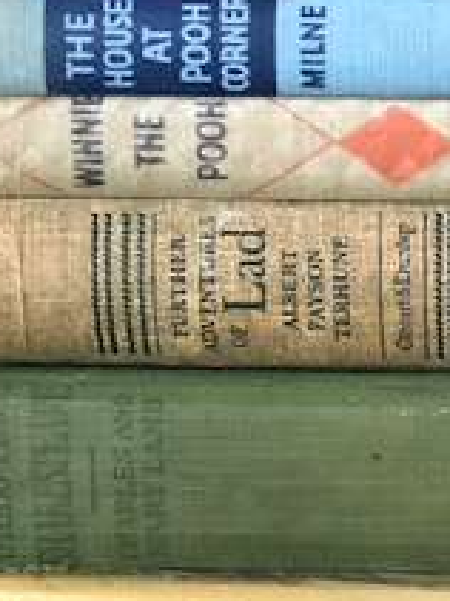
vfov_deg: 11.4
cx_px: 501
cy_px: 507
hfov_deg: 8.5
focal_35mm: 173
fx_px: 3002
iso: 400
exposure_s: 1/30
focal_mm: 6.6
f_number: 2.8
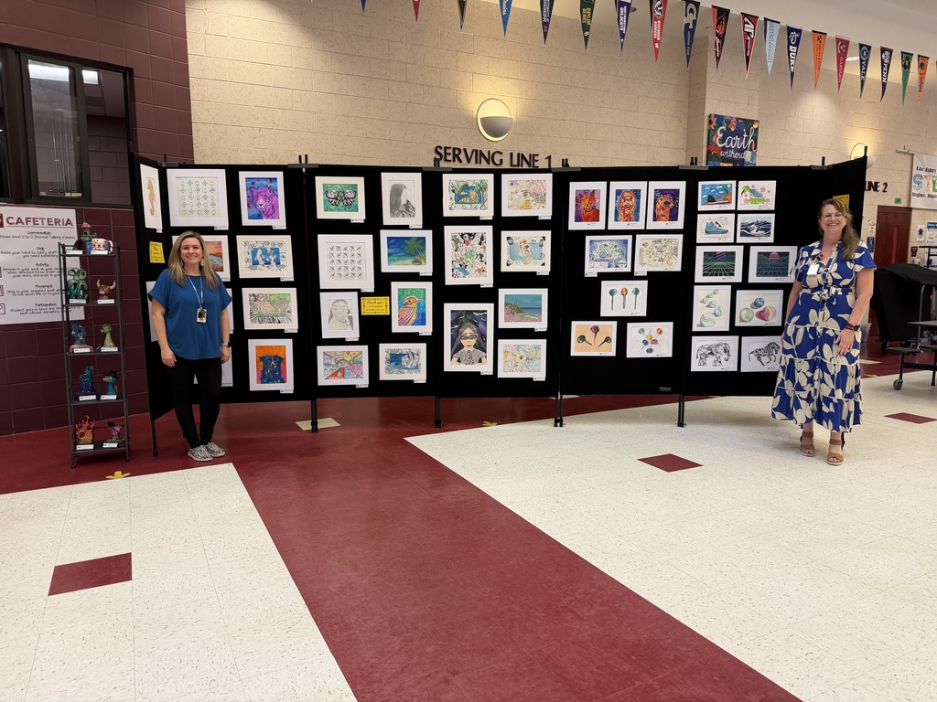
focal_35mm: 24
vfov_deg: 56.8
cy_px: 351
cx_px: 468
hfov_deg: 71.6
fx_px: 650
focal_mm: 6.76
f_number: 1.78
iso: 160
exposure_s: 1/60
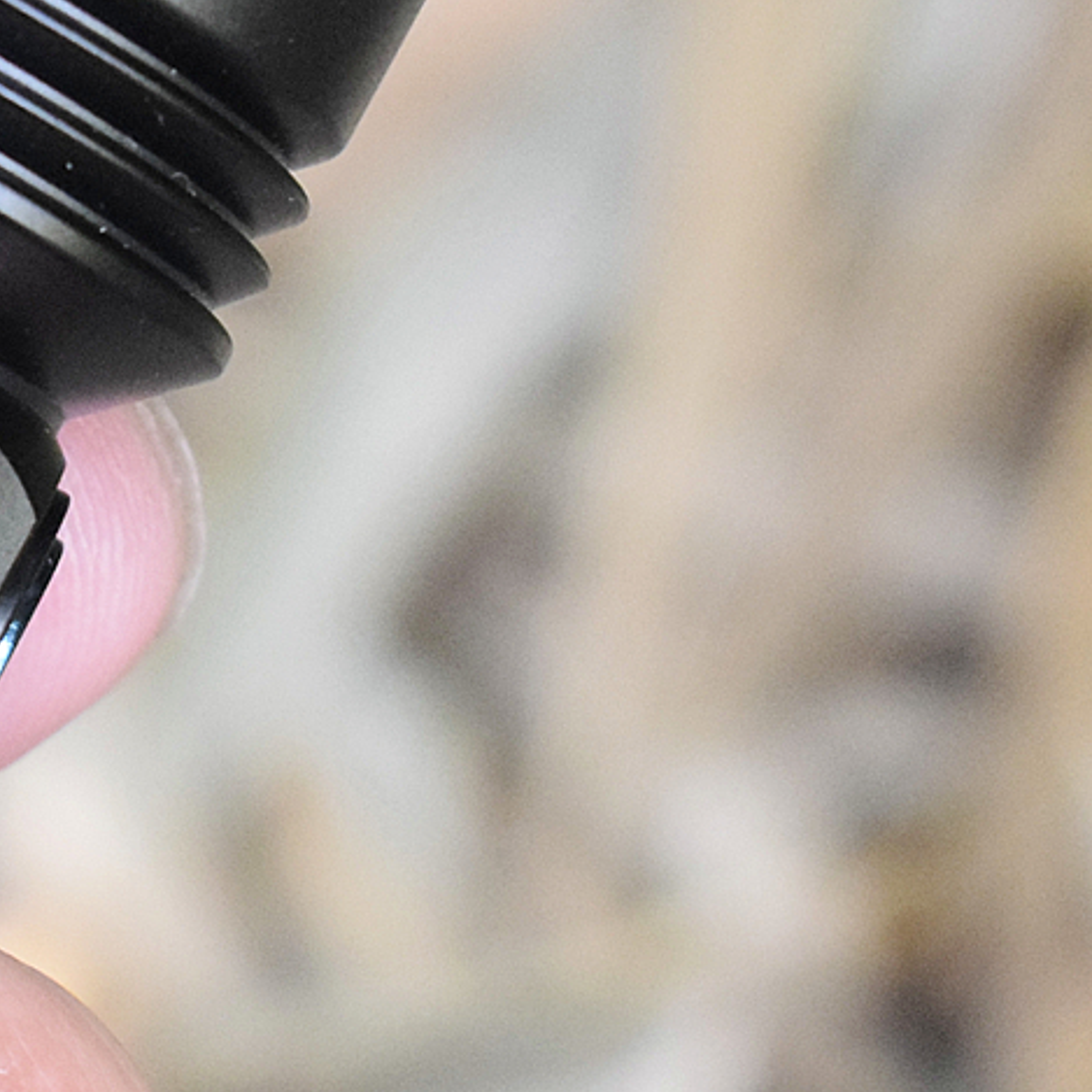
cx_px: -431
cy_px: 681
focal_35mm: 299
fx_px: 10665
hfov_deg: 5.8
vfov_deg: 5.9
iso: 3200
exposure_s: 1/250
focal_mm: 55
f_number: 8
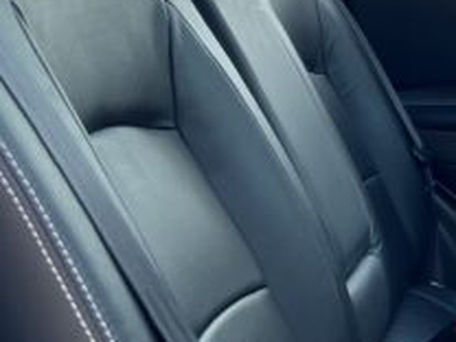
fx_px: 1317
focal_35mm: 100
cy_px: 83
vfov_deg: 14.7
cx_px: 614
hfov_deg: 18.2
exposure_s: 1/121
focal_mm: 5.7
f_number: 1.5
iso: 100
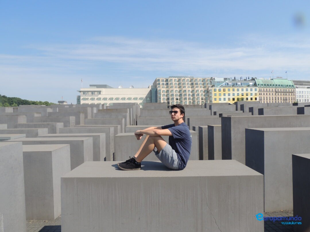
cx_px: 155
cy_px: 116
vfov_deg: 56.8
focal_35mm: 24
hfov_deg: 71.6
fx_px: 215
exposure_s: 1/640
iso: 100
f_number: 4.2
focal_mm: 4.3
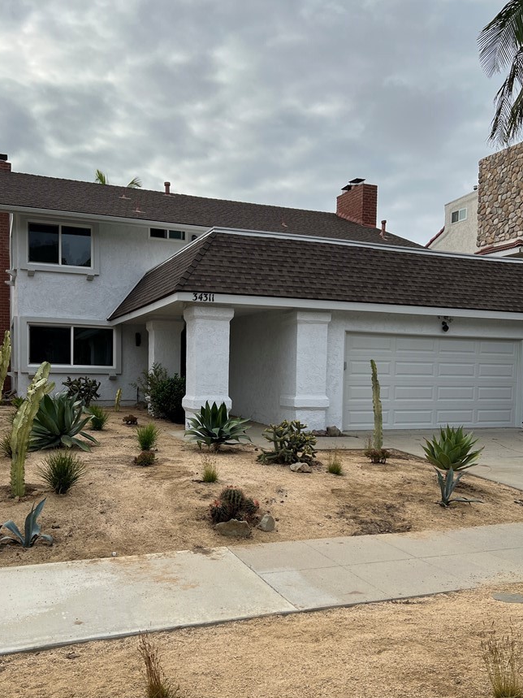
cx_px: 241
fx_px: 625
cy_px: 403
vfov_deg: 58.1
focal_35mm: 31
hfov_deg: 45.4
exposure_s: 1/3831
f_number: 1.5
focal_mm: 5.7
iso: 50
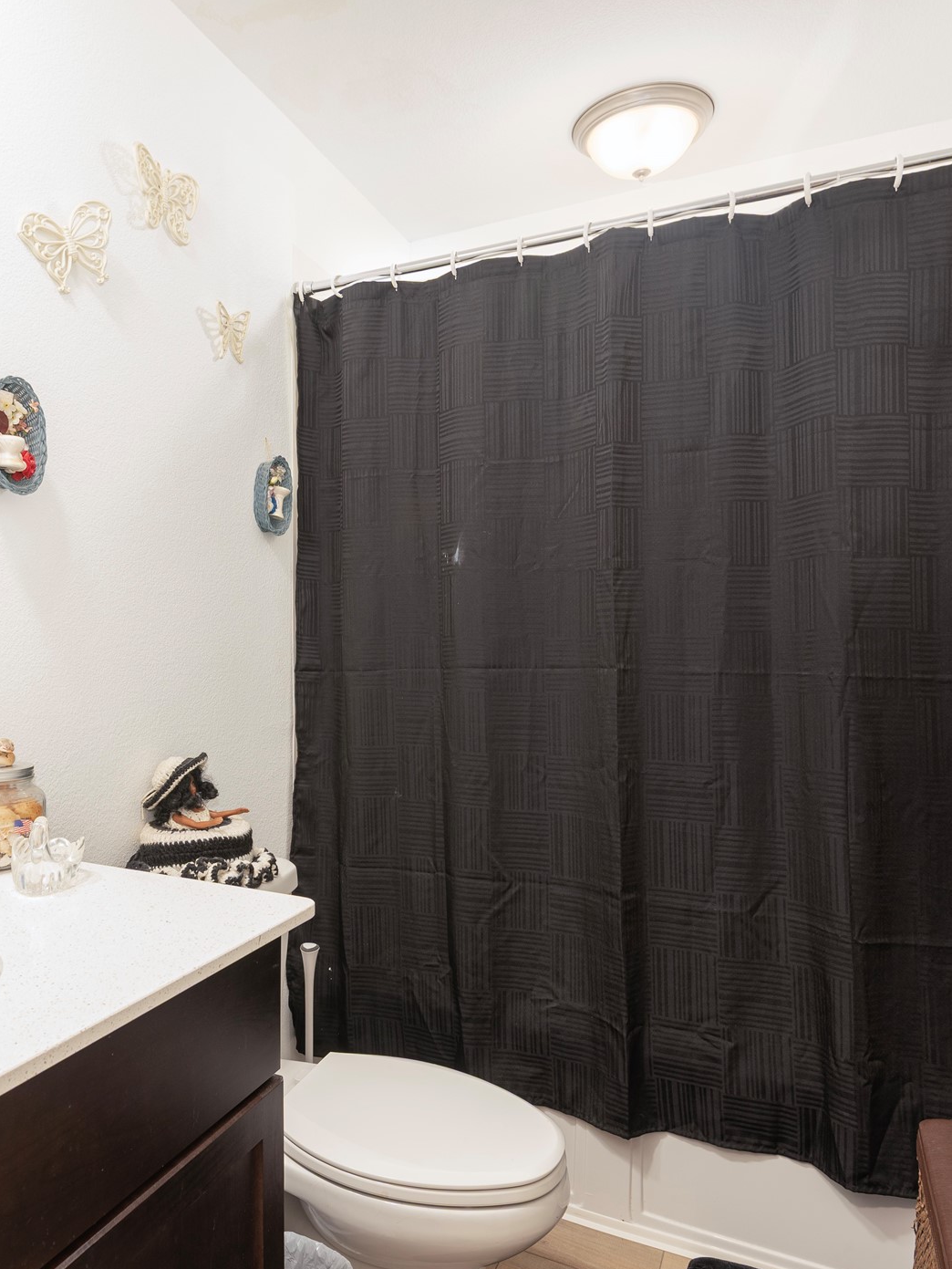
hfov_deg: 55.8
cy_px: 651
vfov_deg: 71.6
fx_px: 880
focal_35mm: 24
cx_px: 330
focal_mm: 16
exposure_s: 1
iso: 100
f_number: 7.1
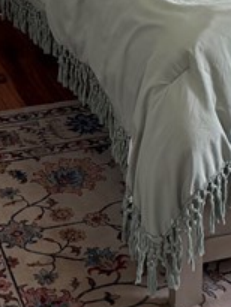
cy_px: -81
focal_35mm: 120
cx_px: 184
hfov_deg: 12.3
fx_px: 1067
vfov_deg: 15.7
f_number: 1.78
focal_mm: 6.76
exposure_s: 1/172
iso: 200
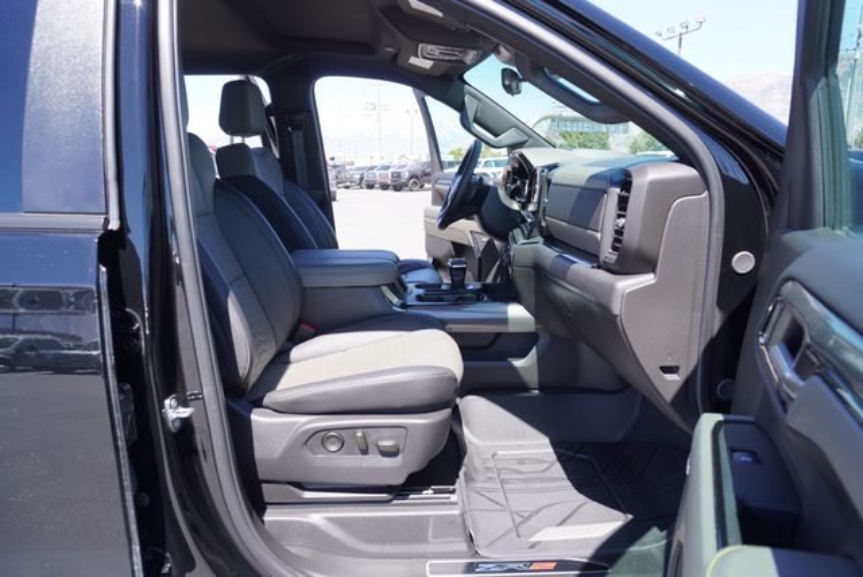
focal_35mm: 24
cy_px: 288
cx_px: 432
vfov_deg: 53.2
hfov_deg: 73.7
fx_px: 576
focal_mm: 16
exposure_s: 1/100
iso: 100
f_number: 5
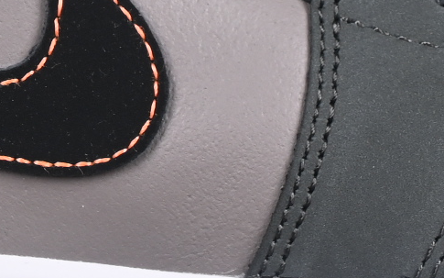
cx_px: 151
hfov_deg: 4.8
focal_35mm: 439
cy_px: -68
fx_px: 5311
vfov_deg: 3.0
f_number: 6.3
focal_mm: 50
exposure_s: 1/60
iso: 160
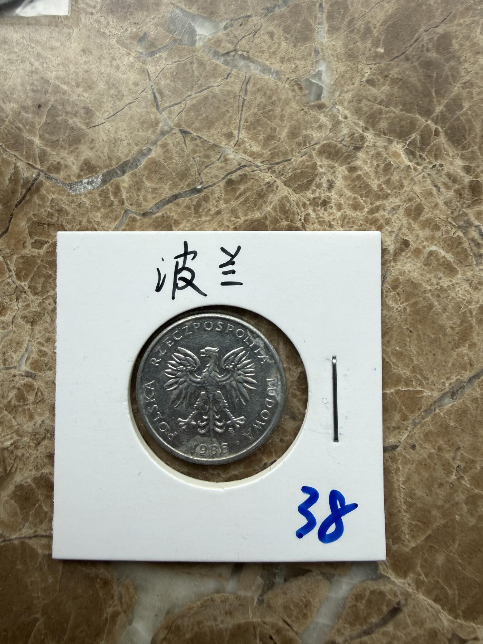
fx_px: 446
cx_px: 242
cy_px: 322
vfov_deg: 71.6
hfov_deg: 56.8
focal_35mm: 24
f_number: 2.2
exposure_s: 1/99
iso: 40
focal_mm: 2.22
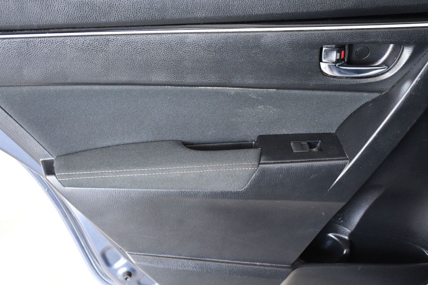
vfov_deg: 22.6
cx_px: 214
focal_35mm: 60
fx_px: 713
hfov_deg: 33.4
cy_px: 142
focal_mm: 40
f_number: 5.6
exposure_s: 1/125
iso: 2500
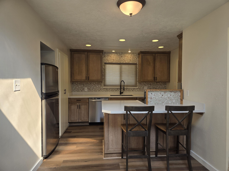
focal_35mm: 23
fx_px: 152
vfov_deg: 58.9
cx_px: 114
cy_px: 86
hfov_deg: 73.9
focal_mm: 5.4
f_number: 1.8
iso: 25
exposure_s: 1/290
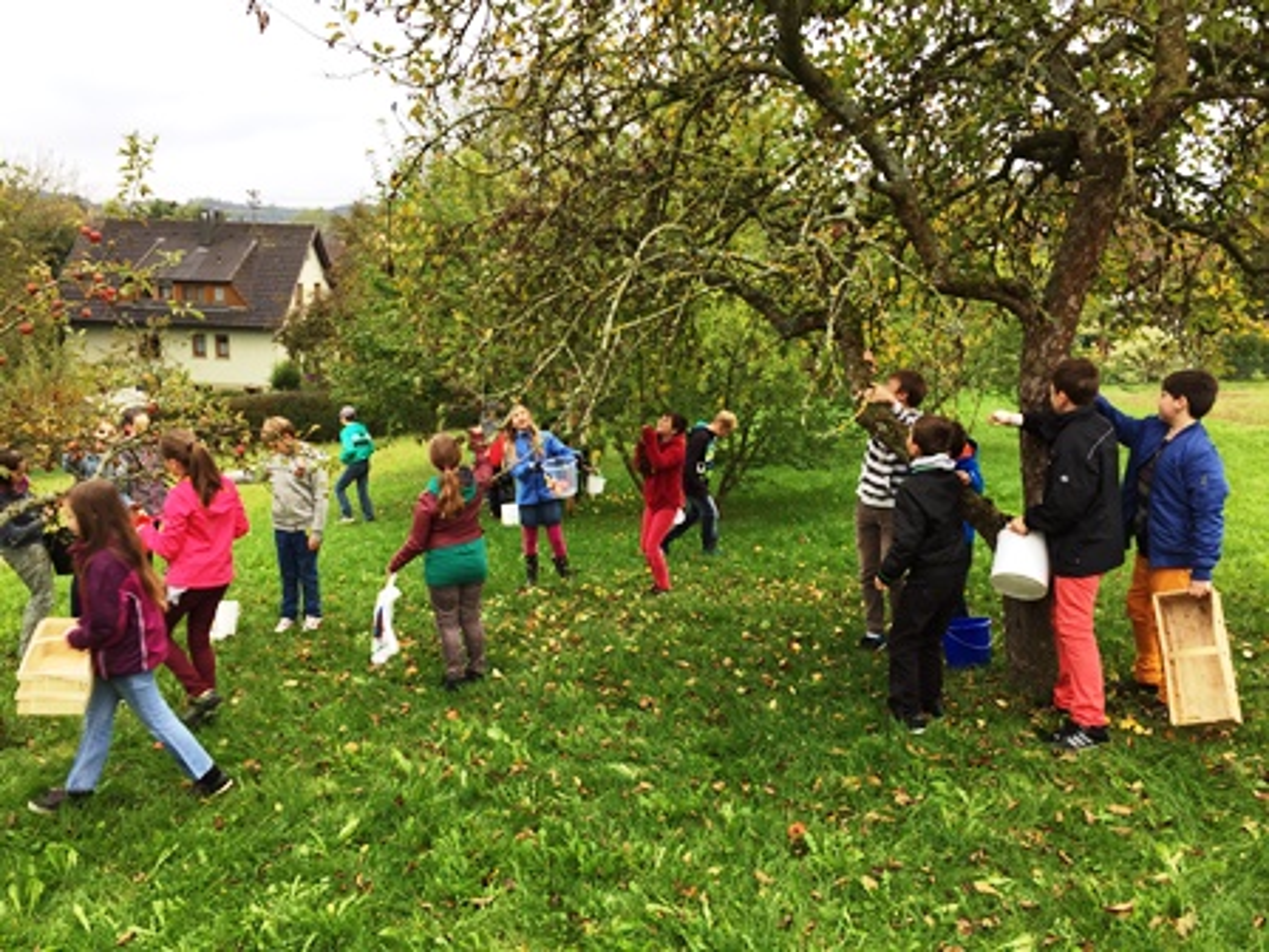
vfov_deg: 48.2
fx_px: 1063
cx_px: 634
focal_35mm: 29
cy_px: 476
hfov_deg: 61.7
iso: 32
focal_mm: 4.15
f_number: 2.2
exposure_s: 1/60
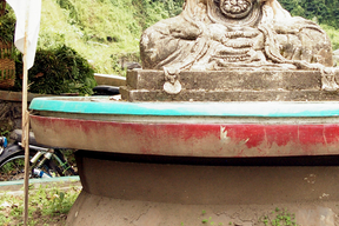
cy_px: 40
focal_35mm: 110
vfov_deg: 12.4
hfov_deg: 18.5
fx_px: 1037
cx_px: 247
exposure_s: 1/250
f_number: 4.5
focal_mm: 33
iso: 800
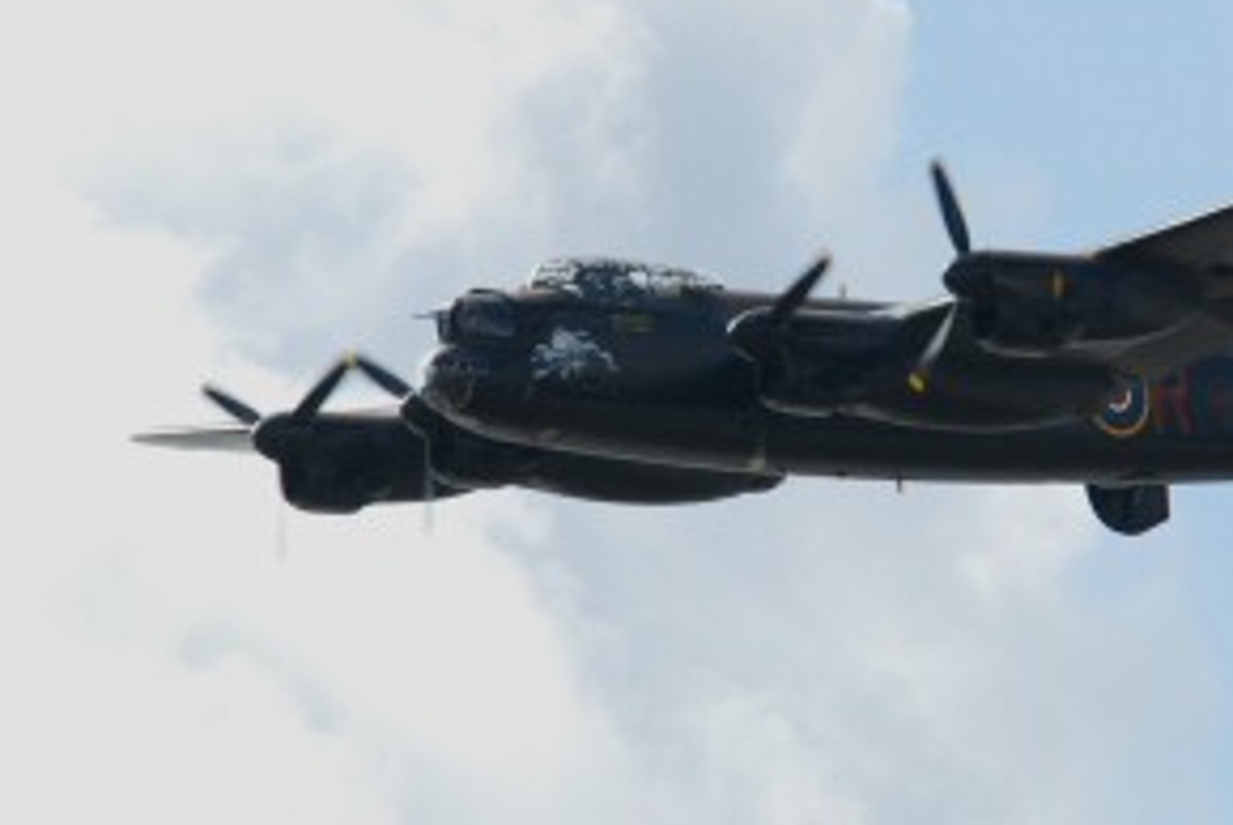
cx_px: 799
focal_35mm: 765
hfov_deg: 2.7
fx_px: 26227
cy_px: 323
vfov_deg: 1.8
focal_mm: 370
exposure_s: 1/750
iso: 400
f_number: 9.5
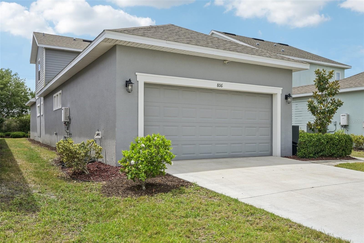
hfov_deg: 61.9
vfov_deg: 43.6
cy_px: 122
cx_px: 182
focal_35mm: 30
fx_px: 303
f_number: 8
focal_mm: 30
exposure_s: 1/1250
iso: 400
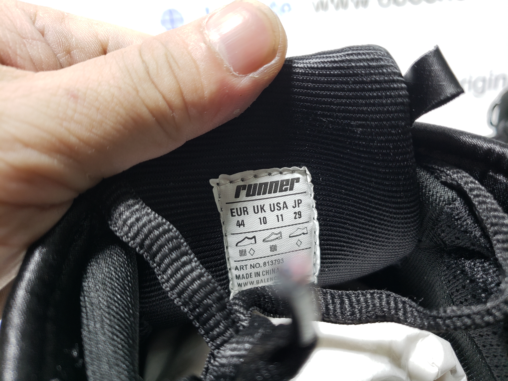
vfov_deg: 53.1
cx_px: 254
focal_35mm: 26
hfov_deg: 67.3
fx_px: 382
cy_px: 190
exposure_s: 1/101
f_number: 1.5
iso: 50
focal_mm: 4.3
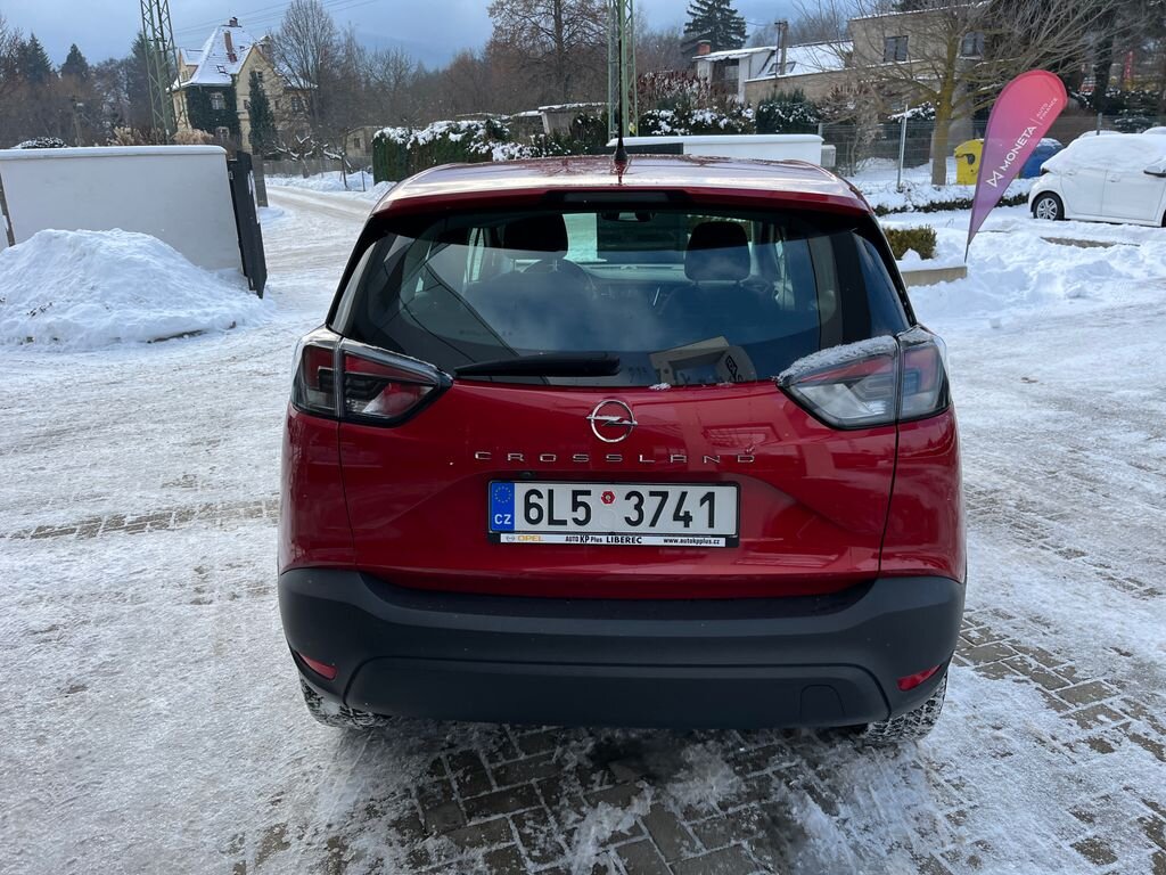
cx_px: 583
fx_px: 876
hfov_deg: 67.3
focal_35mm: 26
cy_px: 438
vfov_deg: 53.1
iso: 50
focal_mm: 5.1
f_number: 1.6
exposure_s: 1/951
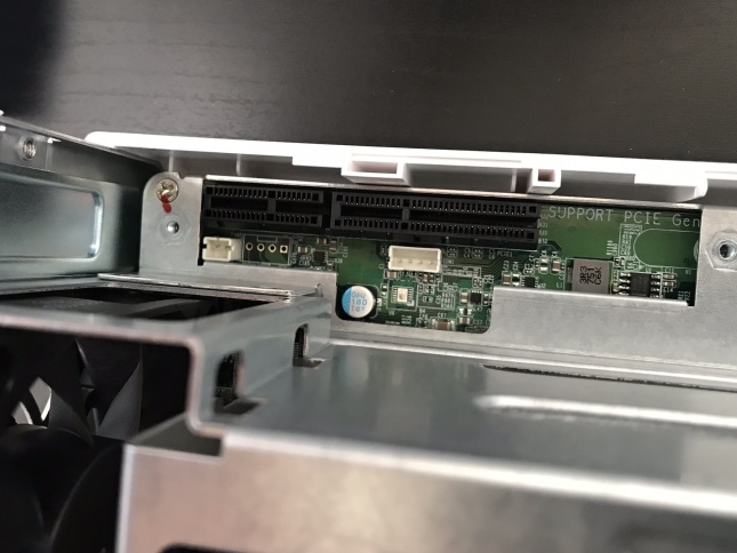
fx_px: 703
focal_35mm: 33
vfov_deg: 42.9
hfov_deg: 55.3
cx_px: 339
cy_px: 239
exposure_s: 1/17
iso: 80
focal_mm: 3.99
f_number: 1.8
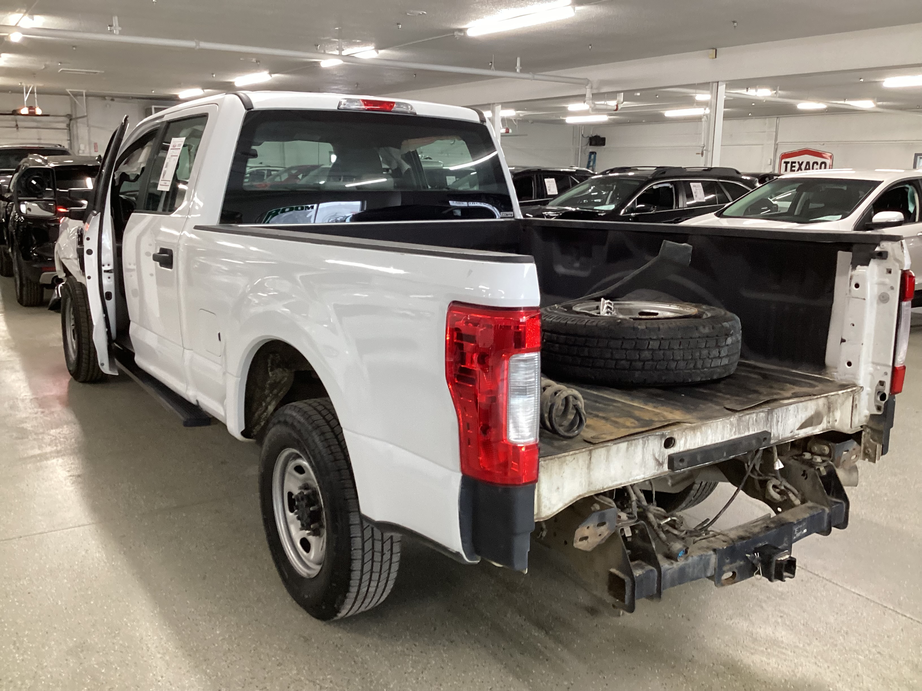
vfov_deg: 45.4
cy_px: 346
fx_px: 826
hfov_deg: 58.4
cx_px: 461
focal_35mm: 31
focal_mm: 3.3
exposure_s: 1/60
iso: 250
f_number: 2.4
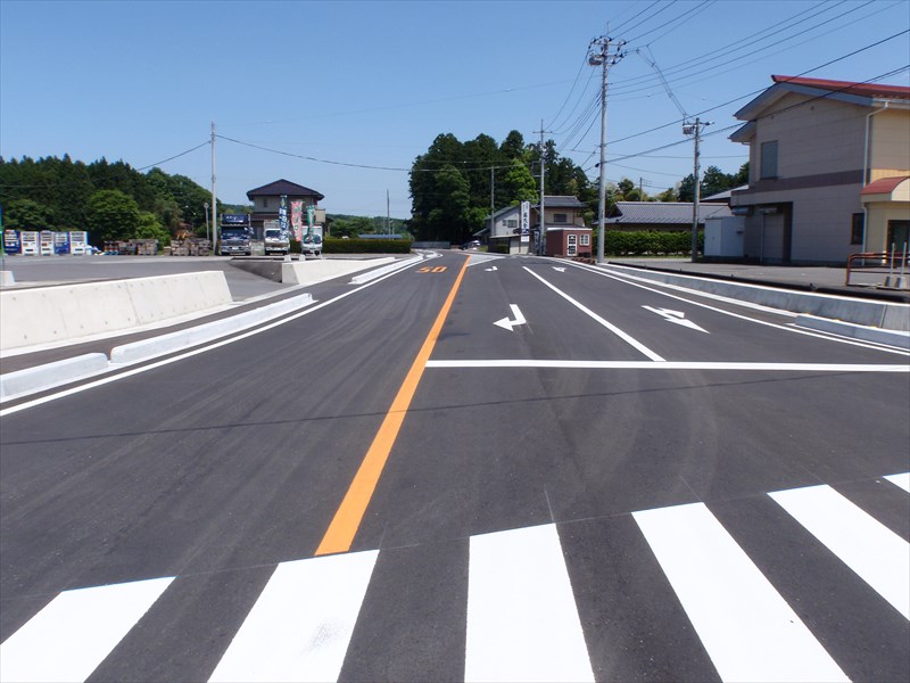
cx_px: 455
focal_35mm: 28
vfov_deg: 49.7
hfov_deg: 63.4
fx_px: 736
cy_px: 342
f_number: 5
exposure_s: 1/250
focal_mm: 5
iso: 64
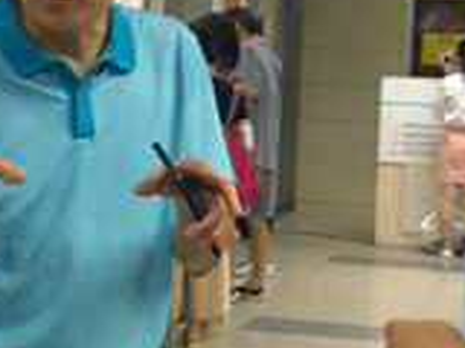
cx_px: 247
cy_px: 191
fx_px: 1464
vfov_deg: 13.6
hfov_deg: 18.0
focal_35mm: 109
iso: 250
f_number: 2.2
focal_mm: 4.15
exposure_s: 1/33
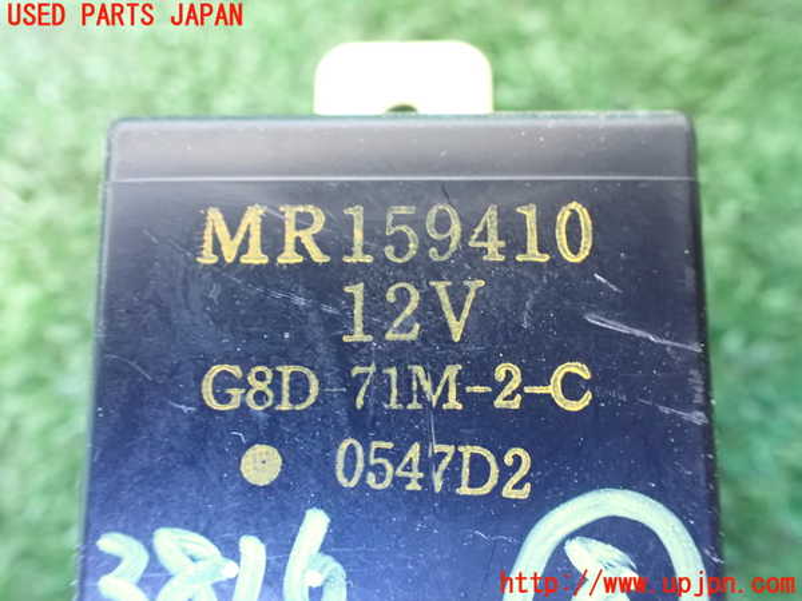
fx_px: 695
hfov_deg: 60.0
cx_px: 401
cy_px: 300
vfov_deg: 46.8
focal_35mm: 30
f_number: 2.3
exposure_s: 1/30
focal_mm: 5.4
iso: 1600
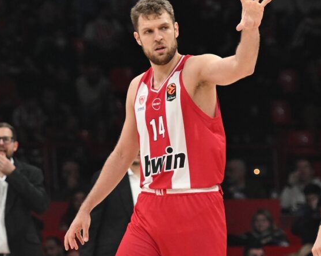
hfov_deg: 10.6
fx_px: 1719
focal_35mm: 181
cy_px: 121
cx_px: 268
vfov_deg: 8.5
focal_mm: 105
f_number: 2.8
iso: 1600
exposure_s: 1/1000
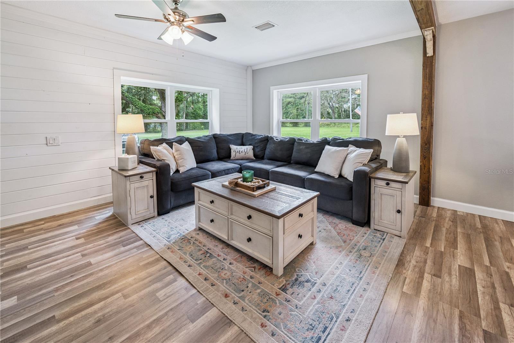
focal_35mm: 14
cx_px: 257
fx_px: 200
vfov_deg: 81.2
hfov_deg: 104.2
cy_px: 172
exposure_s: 1/30
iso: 400
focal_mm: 14
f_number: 8
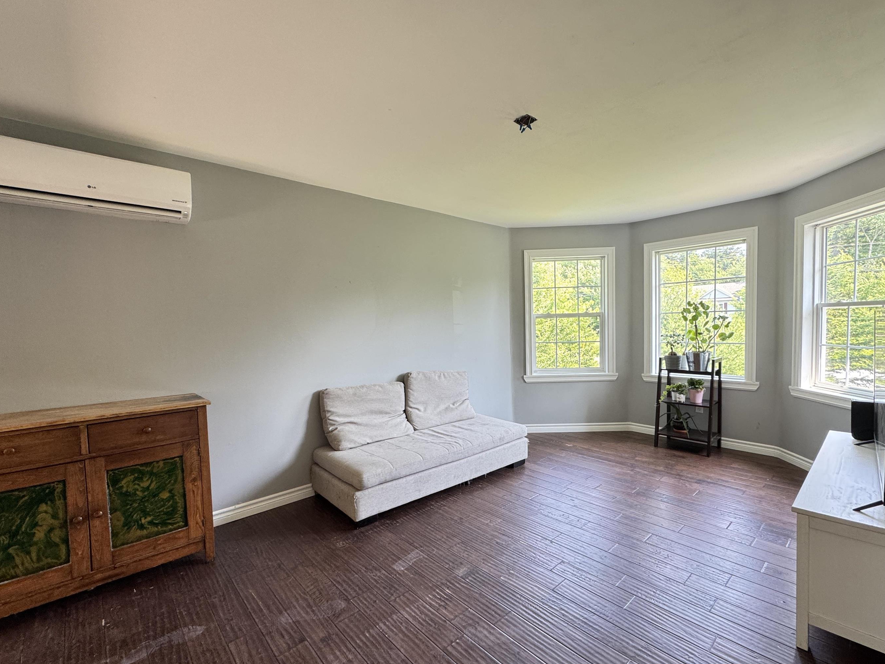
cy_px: 346
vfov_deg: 78.1
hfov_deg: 94.4
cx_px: 462
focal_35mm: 16
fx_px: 409
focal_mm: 2.22
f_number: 2.2
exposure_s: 1/99
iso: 200
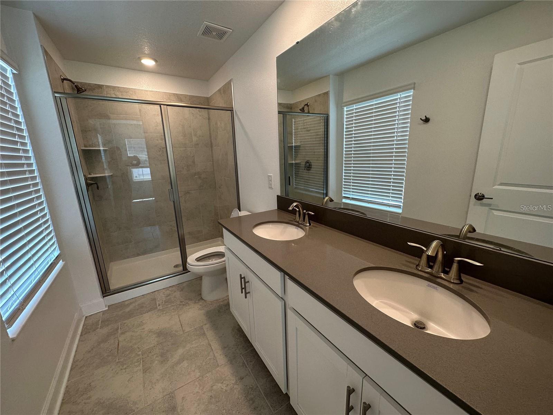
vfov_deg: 85.7
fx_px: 224
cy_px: 208
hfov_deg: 102.1
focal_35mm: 14
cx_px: 276
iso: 125
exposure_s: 1/120
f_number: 2.2
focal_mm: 2.22
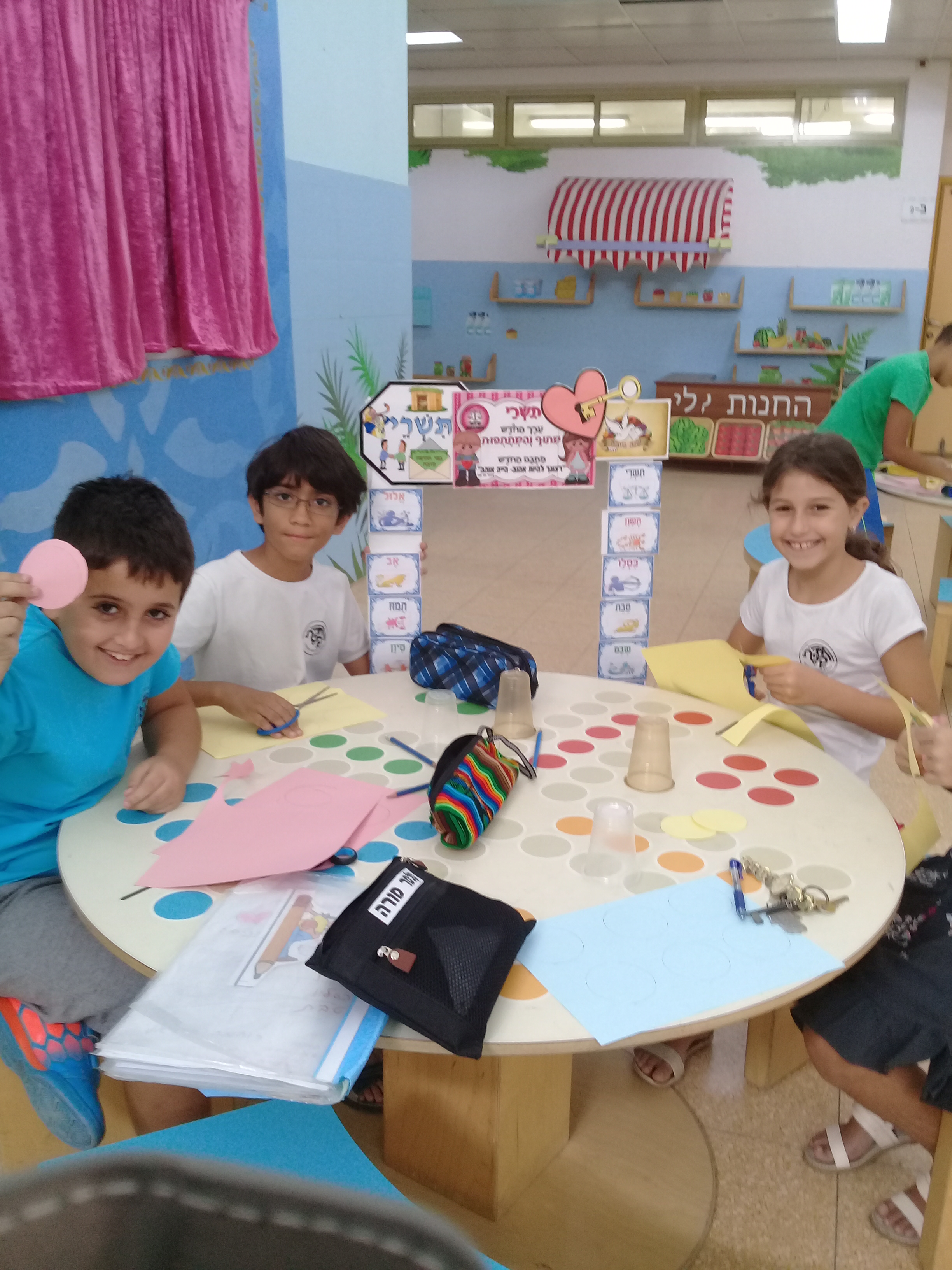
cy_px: 635
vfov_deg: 58.4
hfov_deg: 45.4
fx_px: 1137
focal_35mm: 31
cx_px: 476
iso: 64
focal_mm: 3.3
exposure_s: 1/33
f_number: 2.2
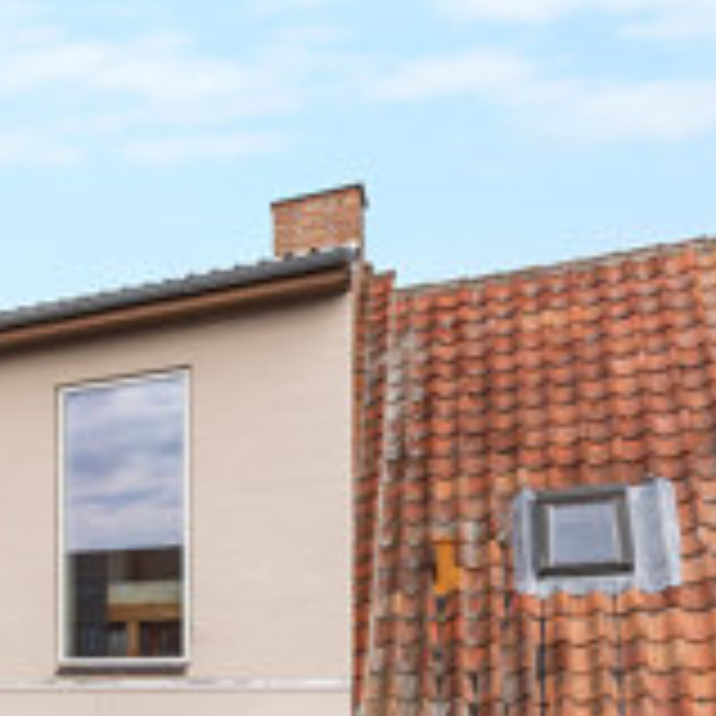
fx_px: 1191
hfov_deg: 22.7
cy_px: 802
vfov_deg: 29.8
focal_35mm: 51
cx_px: -504
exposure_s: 1/200
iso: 200
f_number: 8
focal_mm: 10.6
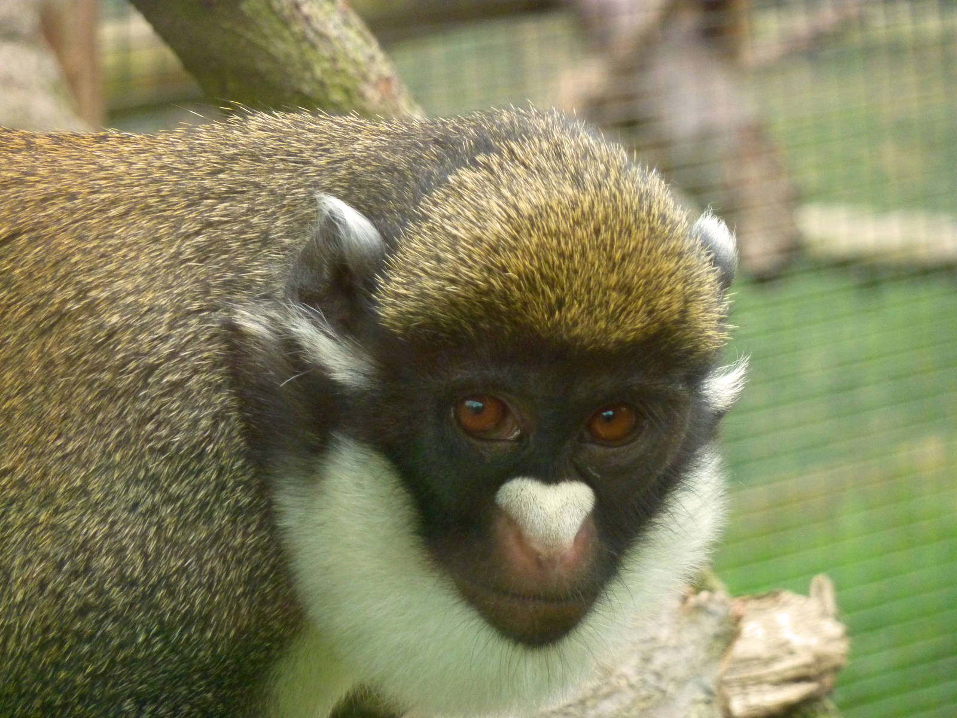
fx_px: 8294
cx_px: 478
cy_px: 359
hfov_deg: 6.6
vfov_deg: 5.0
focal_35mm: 300
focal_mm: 49.2
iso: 320
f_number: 4.9
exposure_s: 1/250
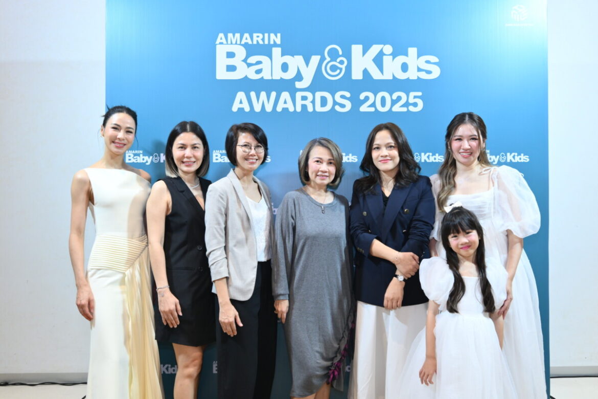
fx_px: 498
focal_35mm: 30
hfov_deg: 61.9
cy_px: 200
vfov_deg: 43.6
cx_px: 299
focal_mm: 30
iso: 800
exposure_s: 1/100
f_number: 4
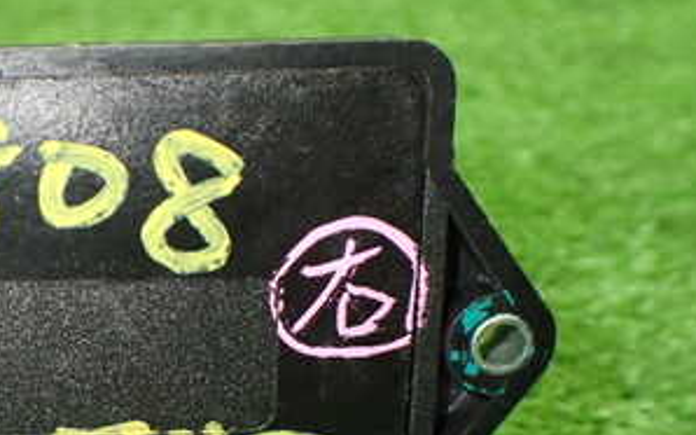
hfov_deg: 30.4
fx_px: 1214
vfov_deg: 20.0
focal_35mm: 64
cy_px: 367
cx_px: 47
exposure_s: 1/125
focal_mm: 5.4
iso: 800
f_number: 2.3
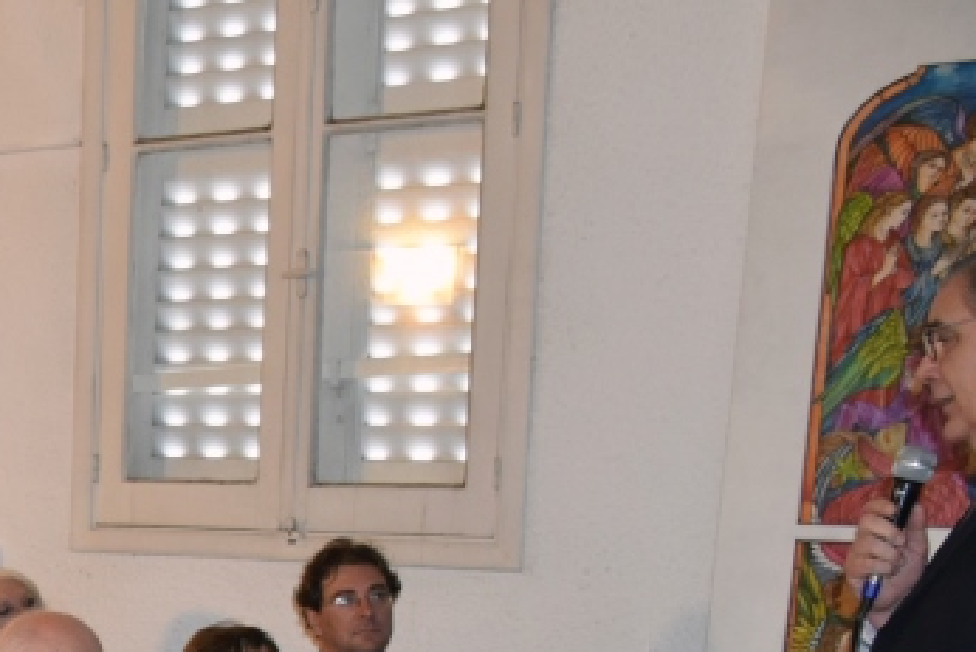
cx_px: -426
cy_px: 749
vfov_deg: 16.5
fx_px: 2170
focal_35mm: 80
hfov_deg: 21.8
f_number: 3.5
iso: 1250
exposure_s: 1/60
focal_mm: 18
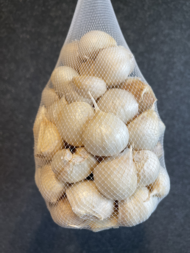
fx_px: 183
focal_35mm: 25
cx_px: 95
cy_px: 126
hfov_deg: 54.9
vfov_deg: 69.4
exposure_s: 1/100
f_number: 1.6
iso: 100
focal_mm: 5.1
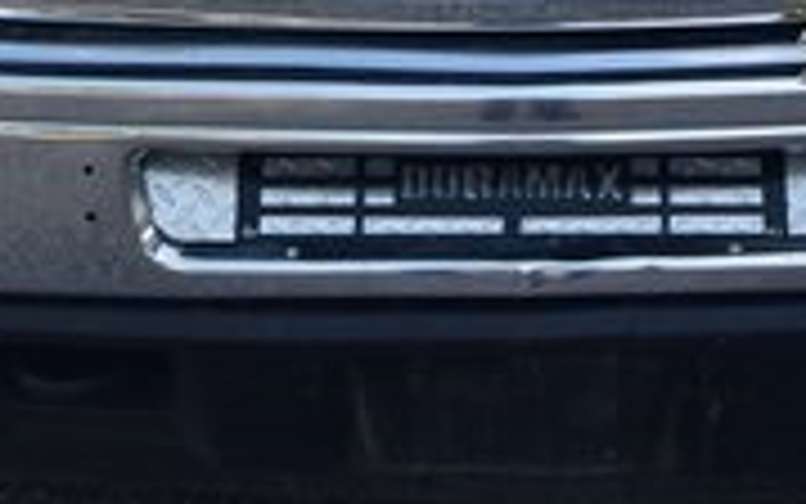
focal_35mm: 93
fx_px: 2040
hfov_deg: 22.3
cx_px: 545
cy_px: -284
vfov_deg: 13.2
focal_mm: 17
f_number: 9
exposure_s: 1/160
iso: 400
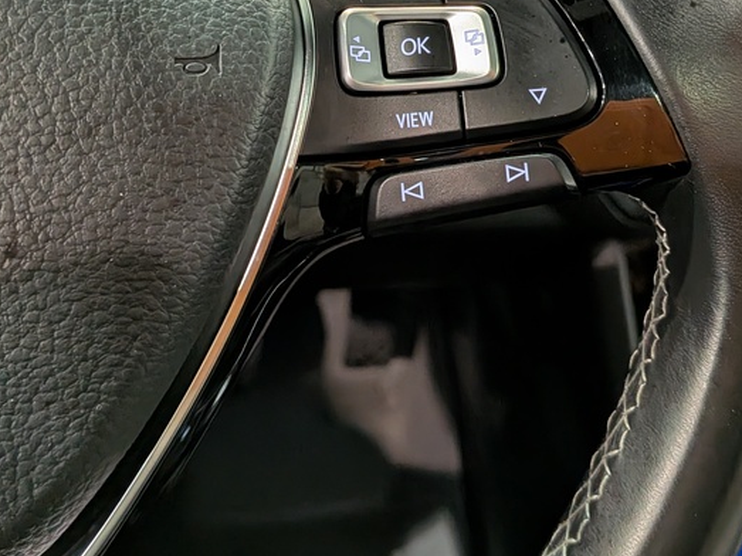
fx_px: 1007
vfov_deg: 29.7
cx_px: 427
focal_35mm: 47
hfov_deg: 40.3
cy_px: 68
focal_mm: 4.53
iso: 491
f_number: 1.7
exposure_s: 1/40
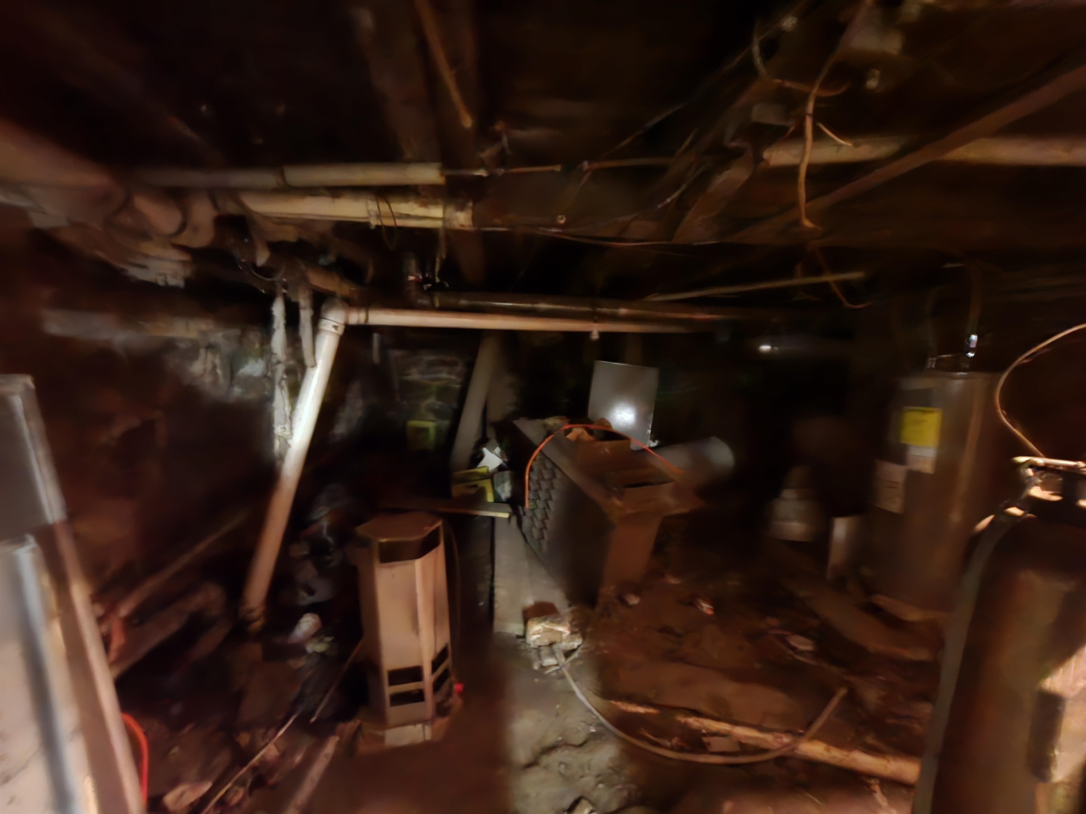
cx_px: 543
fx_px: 408
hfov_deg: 106.2
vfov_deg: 89.9
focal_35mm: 13
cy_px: 407
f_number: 2.2
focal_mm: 2.2
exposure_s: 1/2
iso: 1250
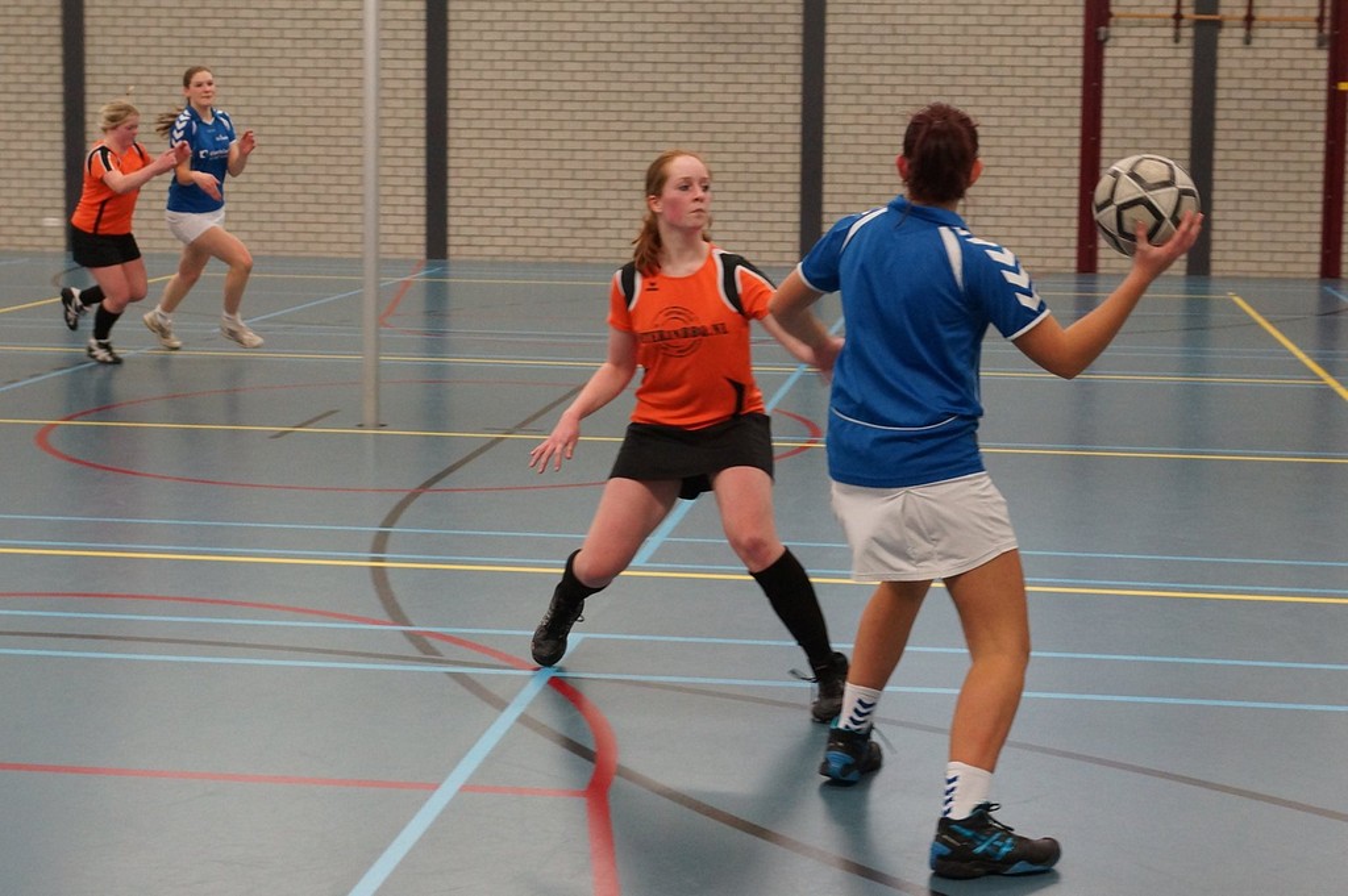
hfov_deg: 46.4
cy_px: 448
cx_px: 674
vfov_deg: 31.8
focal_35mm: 42
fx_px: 1571
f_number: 3.2
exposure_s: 1/160
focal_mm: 28
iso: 1000
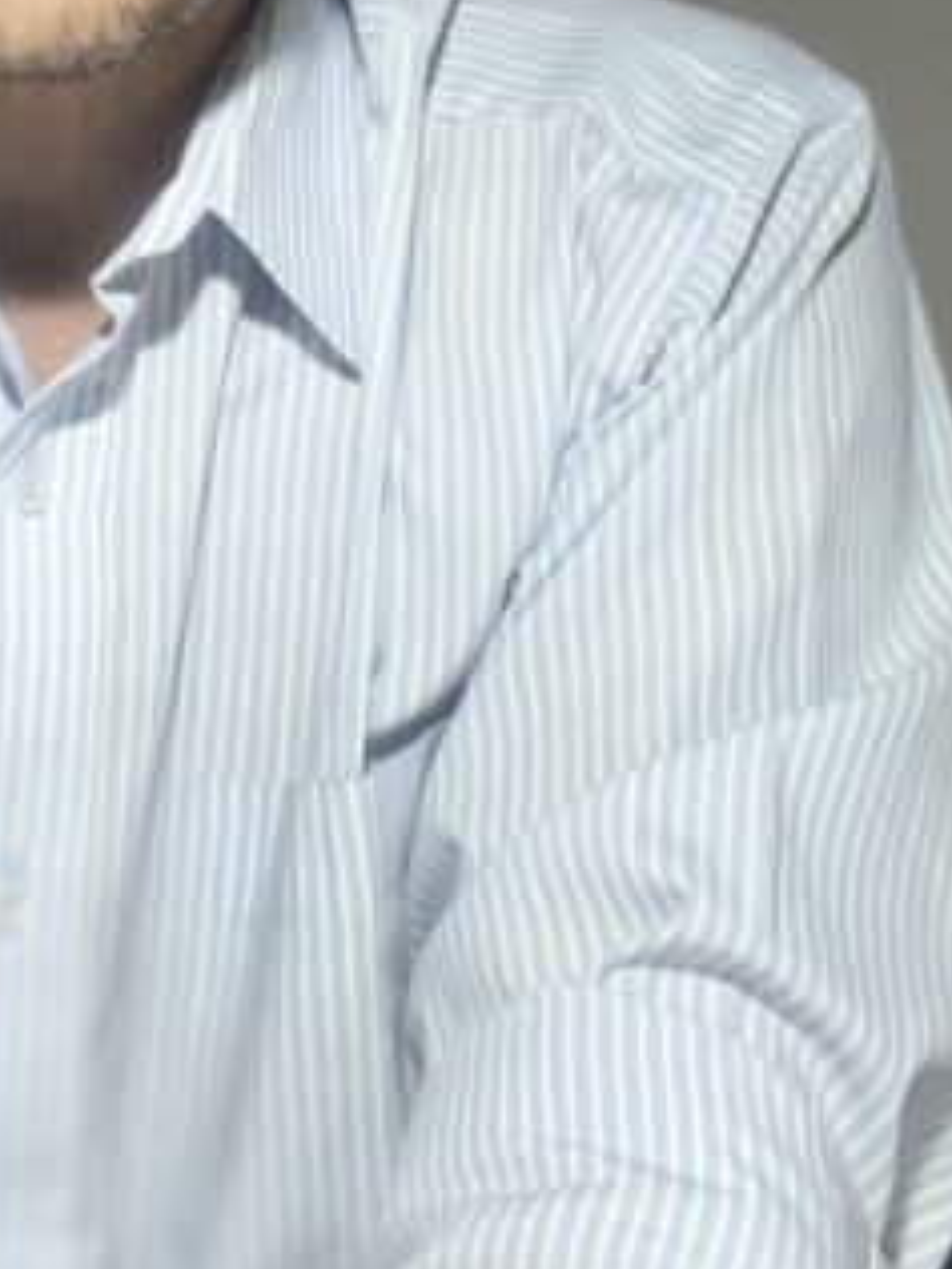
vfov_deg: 21.6
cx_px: 8
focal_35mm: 88
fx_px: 3227
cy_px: 64
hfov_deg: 16.4
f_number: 2.2
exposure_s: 1/50
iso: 125
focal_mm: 2.71
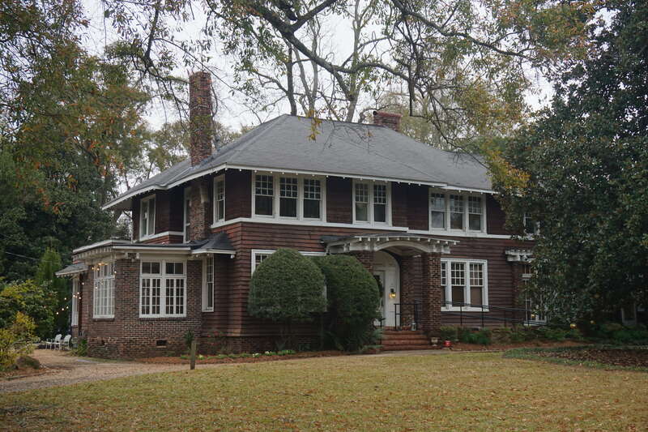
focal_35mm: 46
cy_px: 216
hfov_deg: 42.3
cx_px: 324
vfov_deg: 28.9
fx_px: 837
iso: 100
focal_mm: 31
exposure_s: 1/80
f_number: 6.3
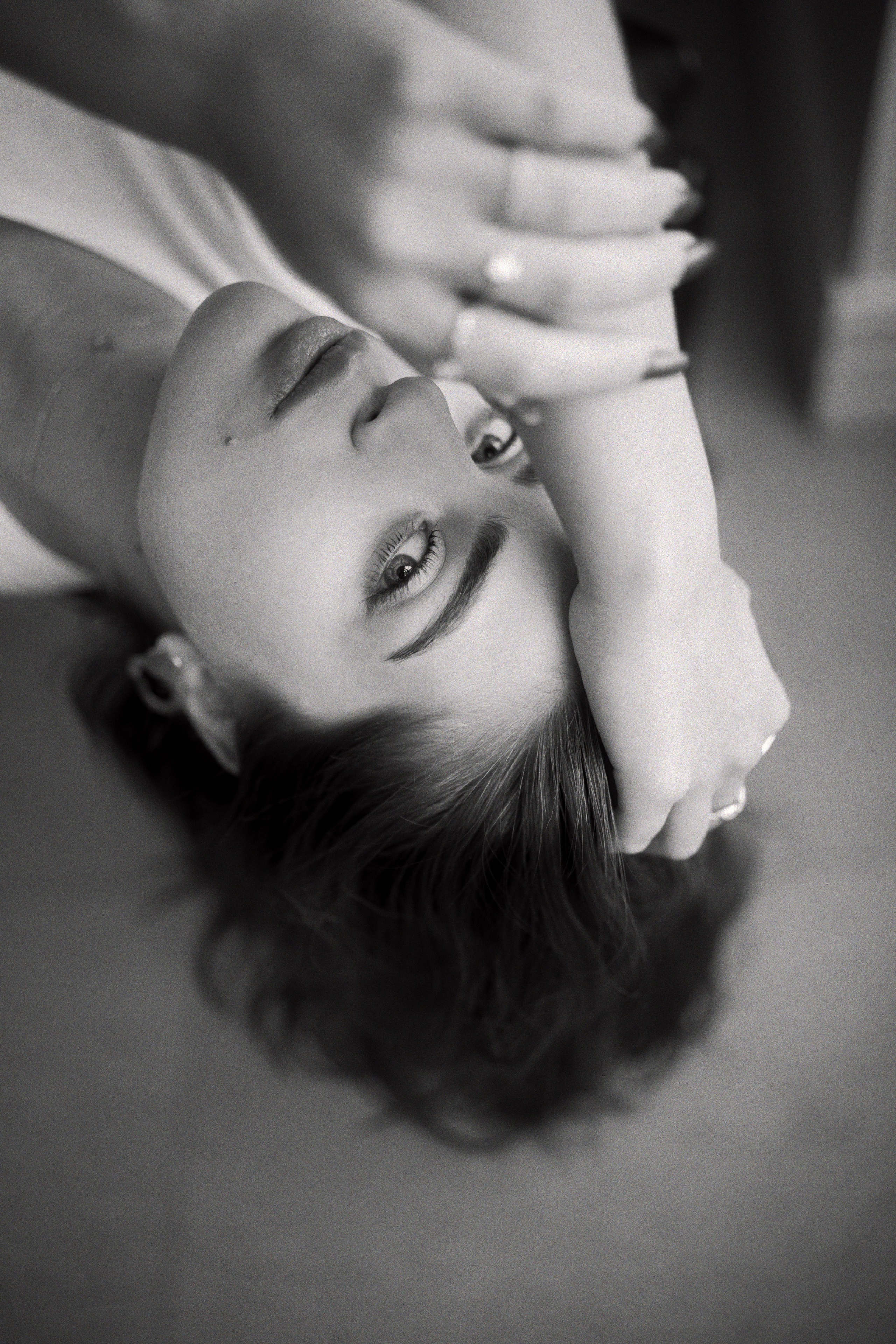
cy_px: 672
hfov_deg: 37.9
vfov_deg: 54.4
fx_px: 1307
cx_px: 448
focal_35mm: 35
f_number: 1.4
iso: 100
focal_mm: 35
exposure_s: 1/160
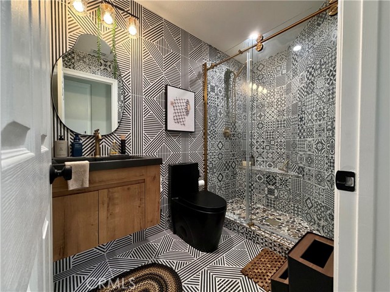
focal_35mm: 14
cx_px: 195
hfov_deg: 102.1
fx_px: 158
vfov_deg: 85.7
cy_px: 146
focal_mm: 2.22
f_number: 2.2
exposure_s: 1/60
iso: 200
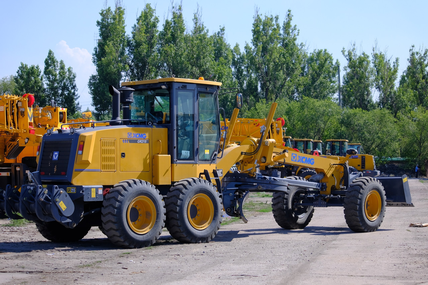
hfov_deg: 22.6
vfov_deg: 15.2
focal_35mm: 90
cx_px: 214
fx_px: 1070
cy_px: 142
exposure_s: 1/1300
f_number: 5
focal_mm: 60
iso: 400
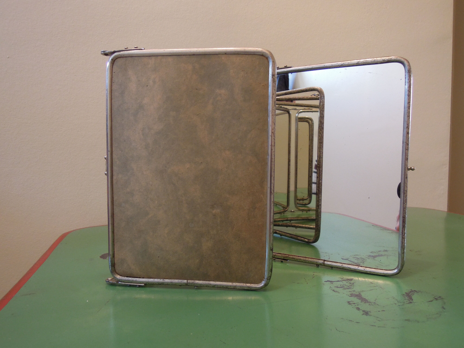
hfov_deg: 71.6
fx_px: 322
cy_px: 174
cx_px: 232
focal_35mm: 24
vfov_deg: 56.8
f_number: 2.8
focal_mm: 4.3
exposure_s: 1/25
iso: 400
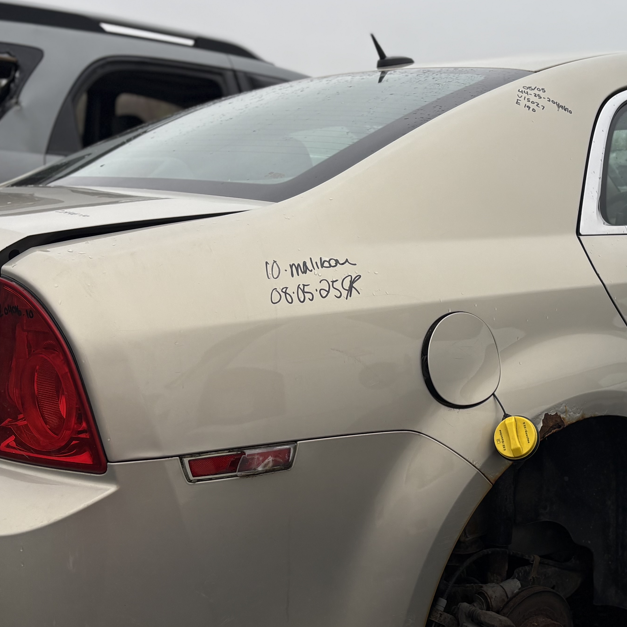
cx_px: 416
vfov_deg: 34.6
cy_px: 378
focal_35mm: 49
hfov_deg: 34.4
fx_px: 1004
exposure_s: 1/1364
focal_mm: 5.96
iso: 50
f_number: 1.6
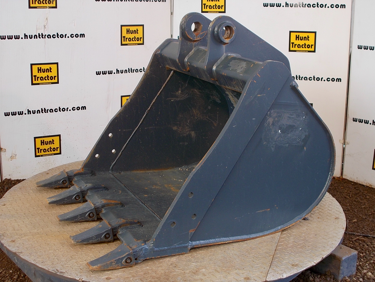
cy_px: 141
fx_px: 542
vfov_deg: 29.1
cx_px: 188
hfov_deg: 38.2
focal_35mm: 50
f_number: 4.5
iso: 80
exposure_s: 1/40
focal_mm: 9
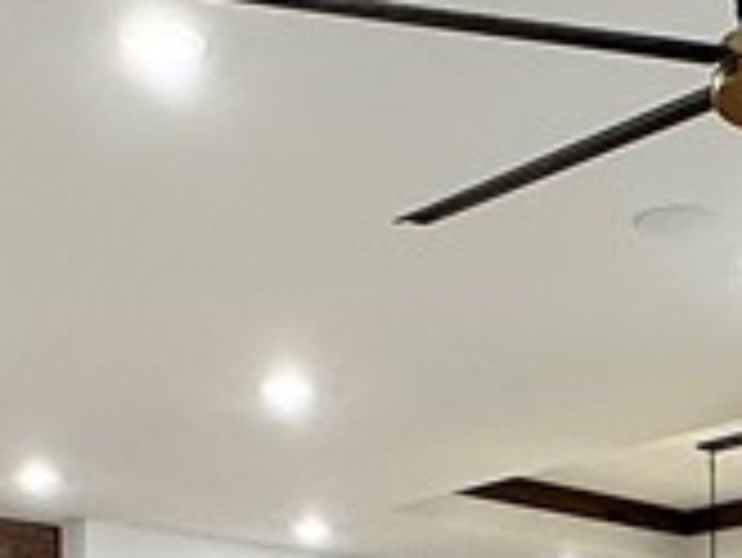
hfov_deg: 21.9
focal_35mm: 87
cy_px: 868
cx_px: 679
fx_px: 1866
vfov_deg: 15.5
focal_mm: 2.22
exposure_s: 1/120
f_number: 2.2
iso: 250
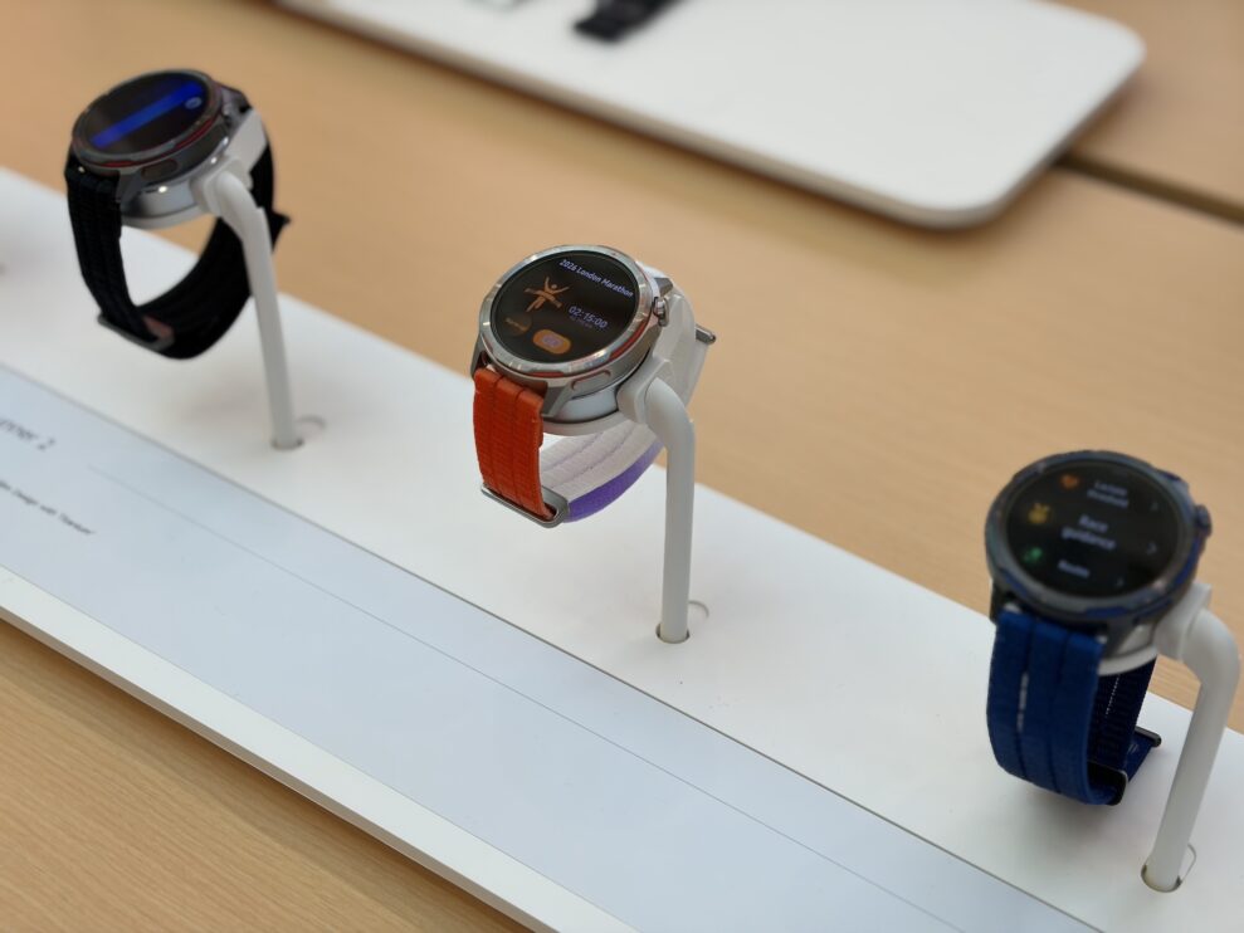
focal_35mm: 52
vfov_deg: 28.0
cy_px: 466
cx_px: 622
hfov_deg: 36.8
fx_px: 1869
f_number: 1.6
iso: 32
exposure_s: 1/121
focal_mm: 5.96
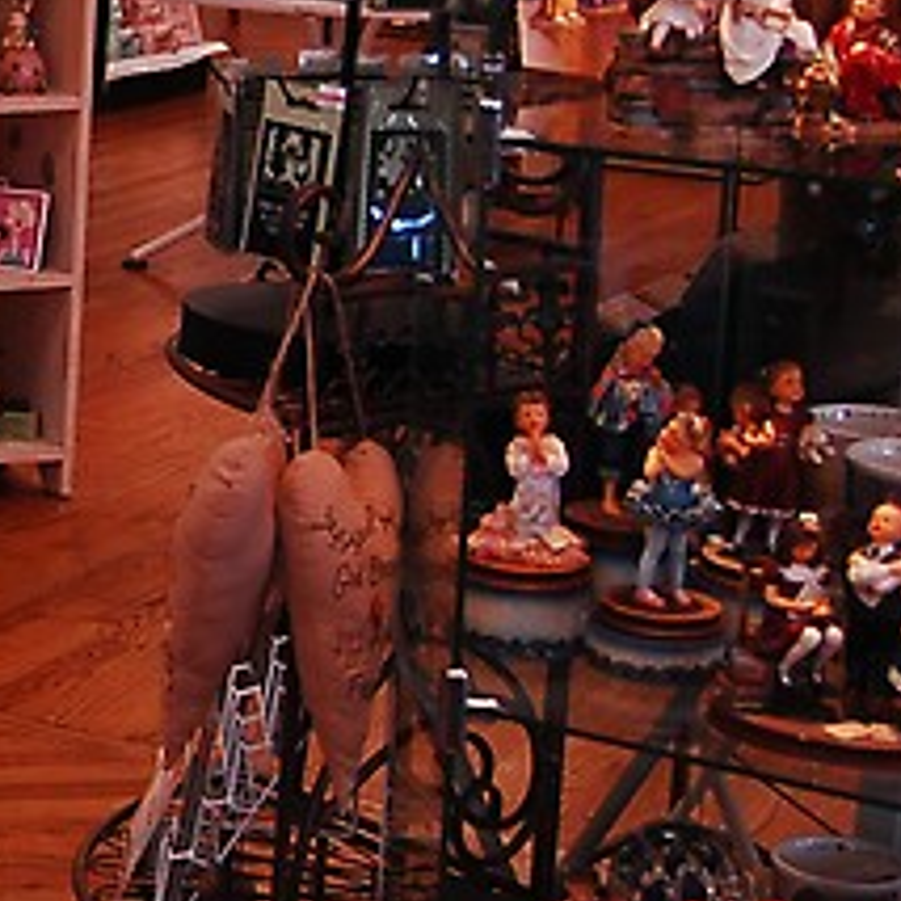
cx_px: -669
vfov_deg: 16.2
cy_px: 204
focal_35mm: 107
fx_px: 3151
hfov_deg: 14.5
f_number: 3.5
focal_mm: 18
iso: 200
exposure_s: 1/60
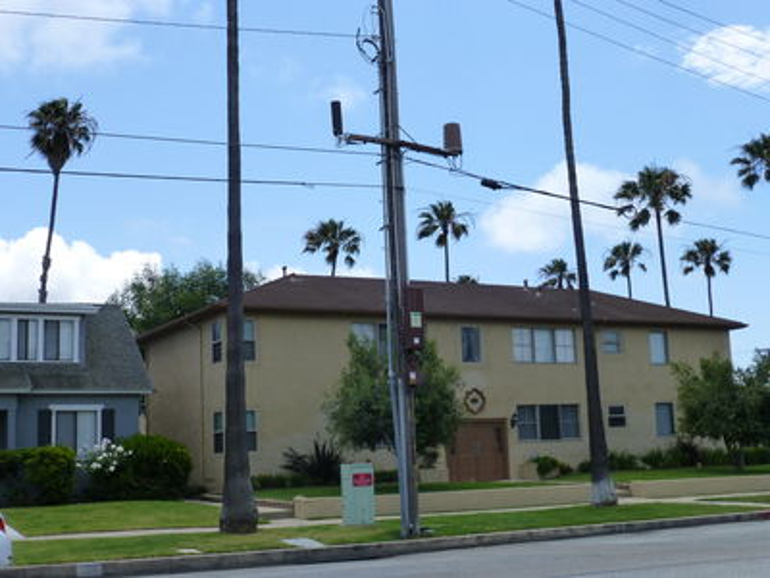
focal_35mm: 44
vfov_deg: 32.9
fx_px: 979
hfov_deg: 42.9
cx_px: 385
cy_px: 289
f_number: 4.1
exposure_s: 1/1000
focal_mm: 7.9
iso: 160
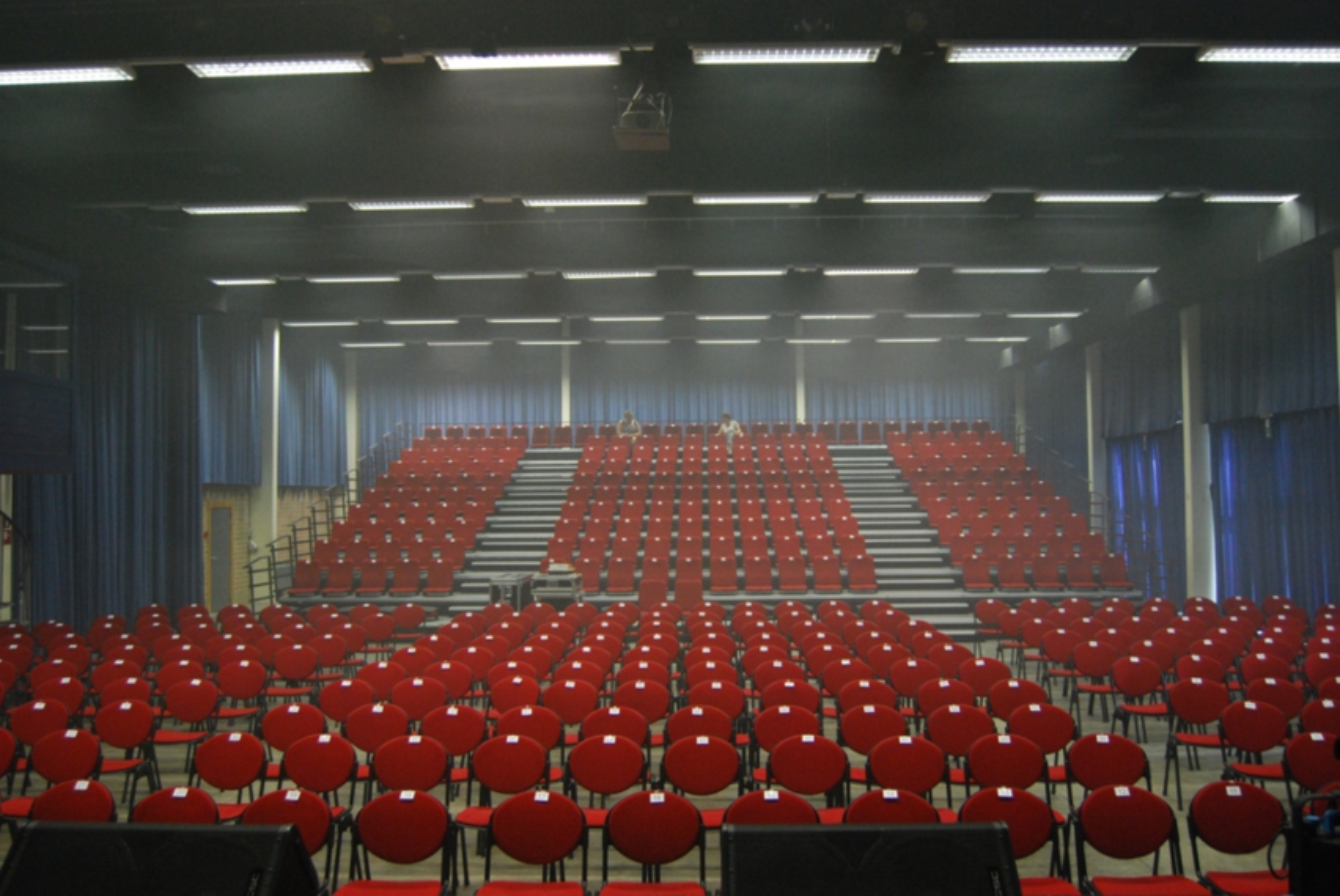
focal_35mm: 33
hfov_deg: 57.2
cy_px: 448
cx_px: 670
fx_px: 1230
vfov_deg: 40.1
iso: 1000
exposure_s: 1/30
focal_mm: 22
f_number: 3.8
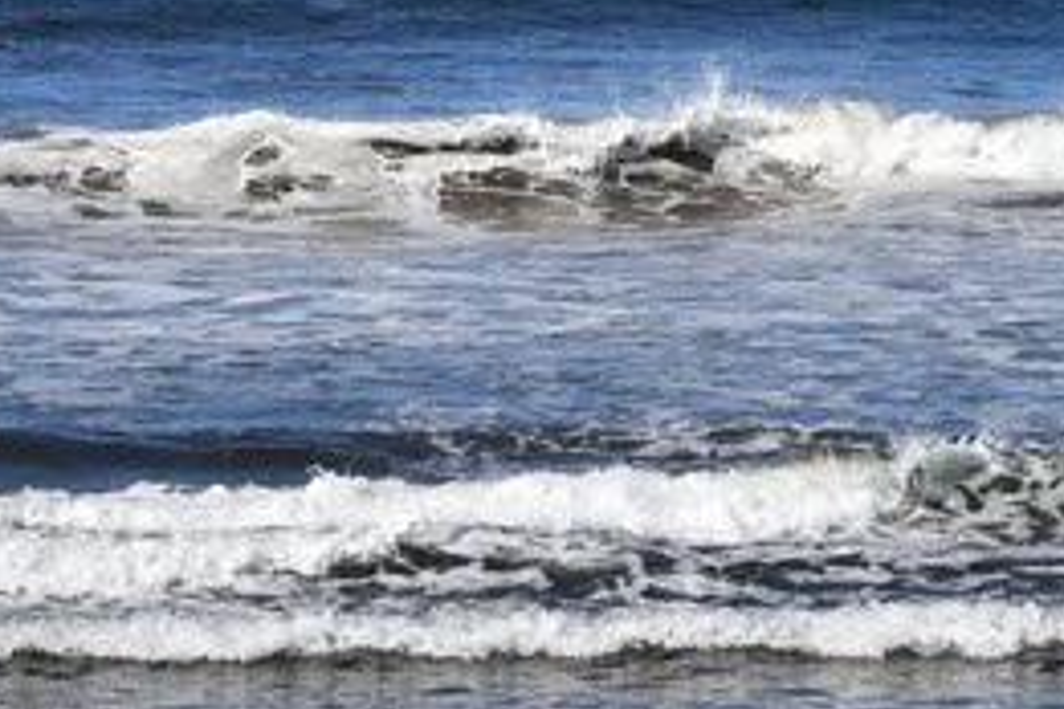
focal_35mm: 321
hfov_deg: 6.4
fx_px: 9487
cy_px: 175
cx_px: 573
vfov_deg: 4.3
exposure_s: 1/320
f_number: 22
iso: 400
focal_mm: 200
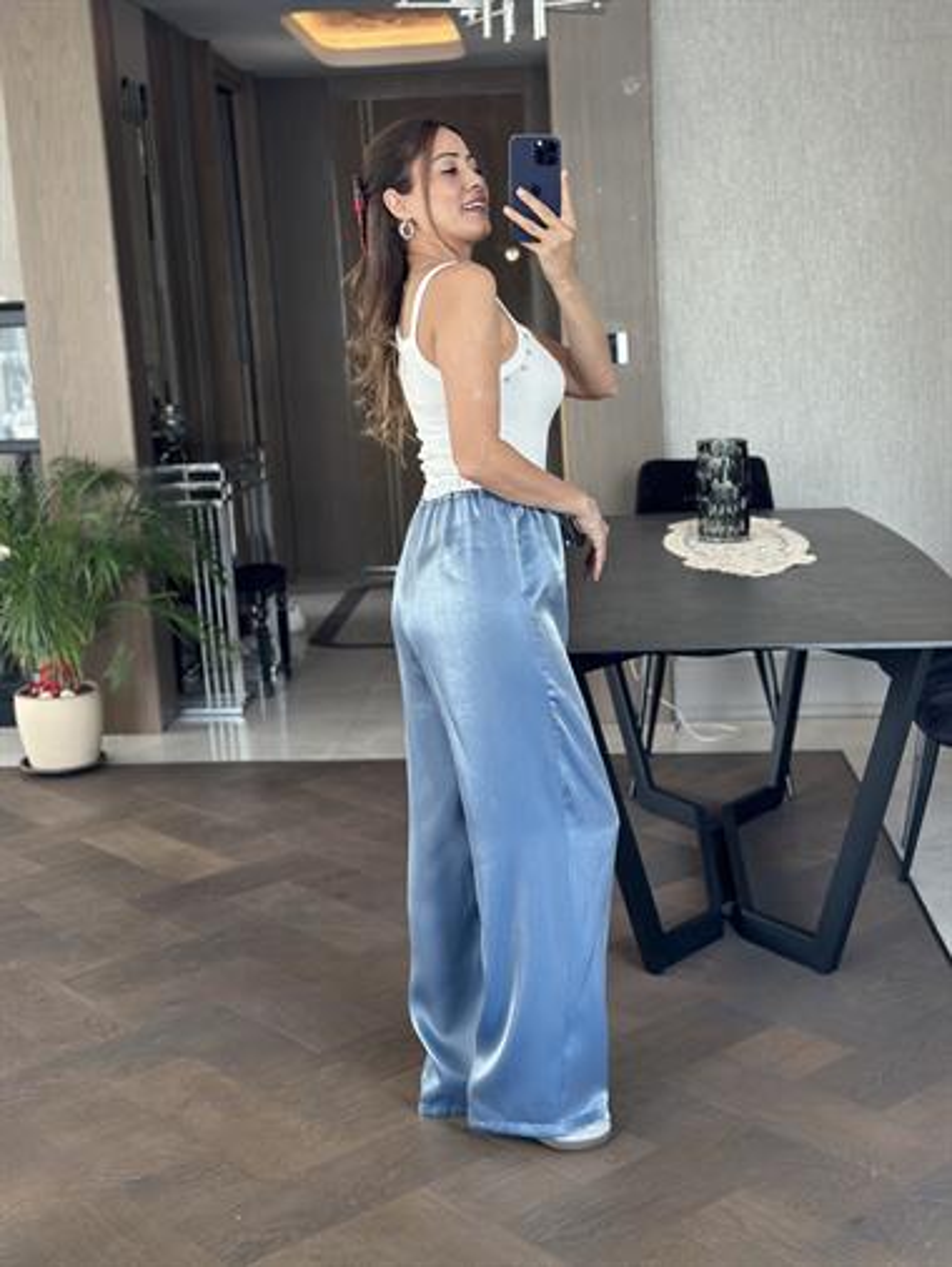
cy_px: 634
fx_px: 1759
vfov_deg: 39.6
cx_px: 476
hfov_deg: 30.3
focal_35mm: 48
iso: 125
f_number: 1.78
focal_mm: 6.86
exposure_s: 1/63
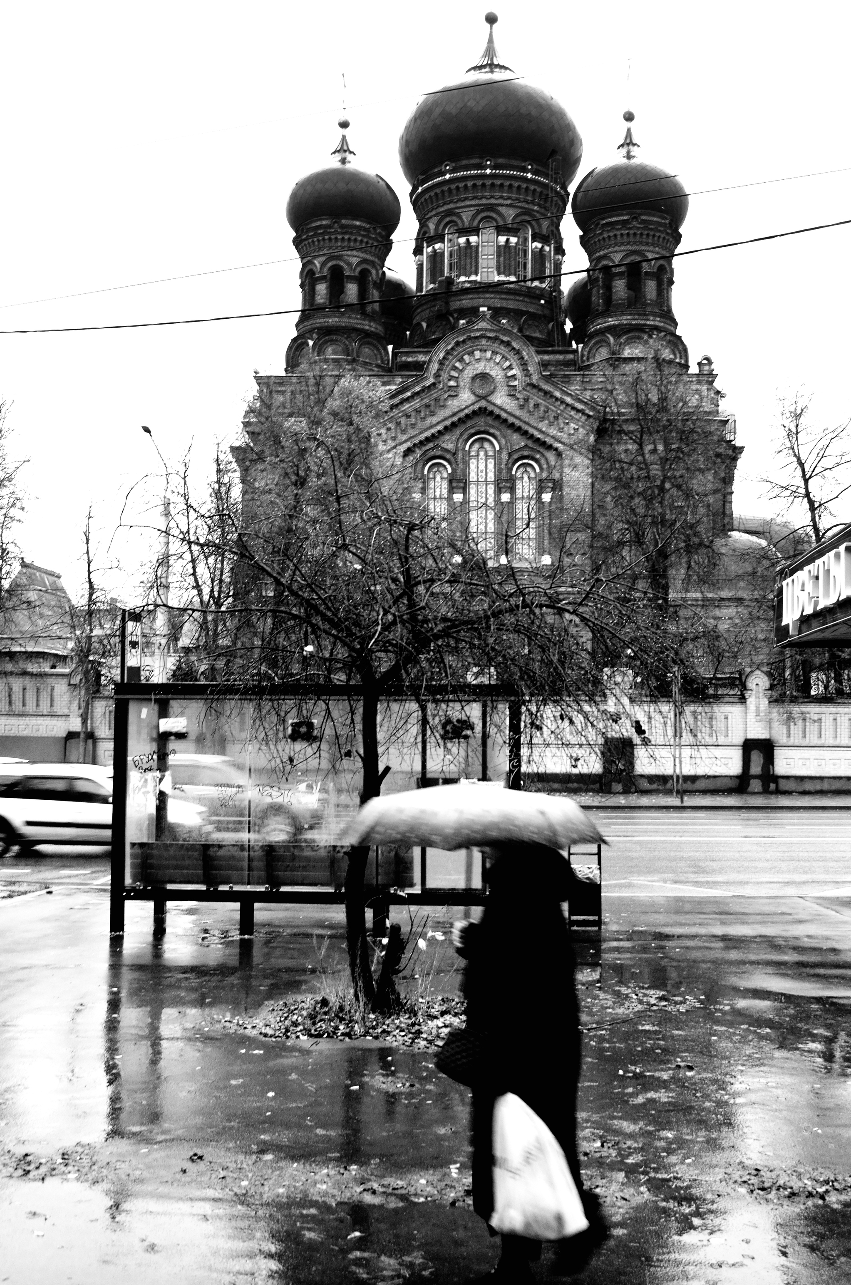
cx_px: 454
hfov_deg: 38.7
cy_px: 644
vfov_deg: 55.9
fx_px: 1211
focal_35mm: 34
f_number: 8
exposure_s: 1/45
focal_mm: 20
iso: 800
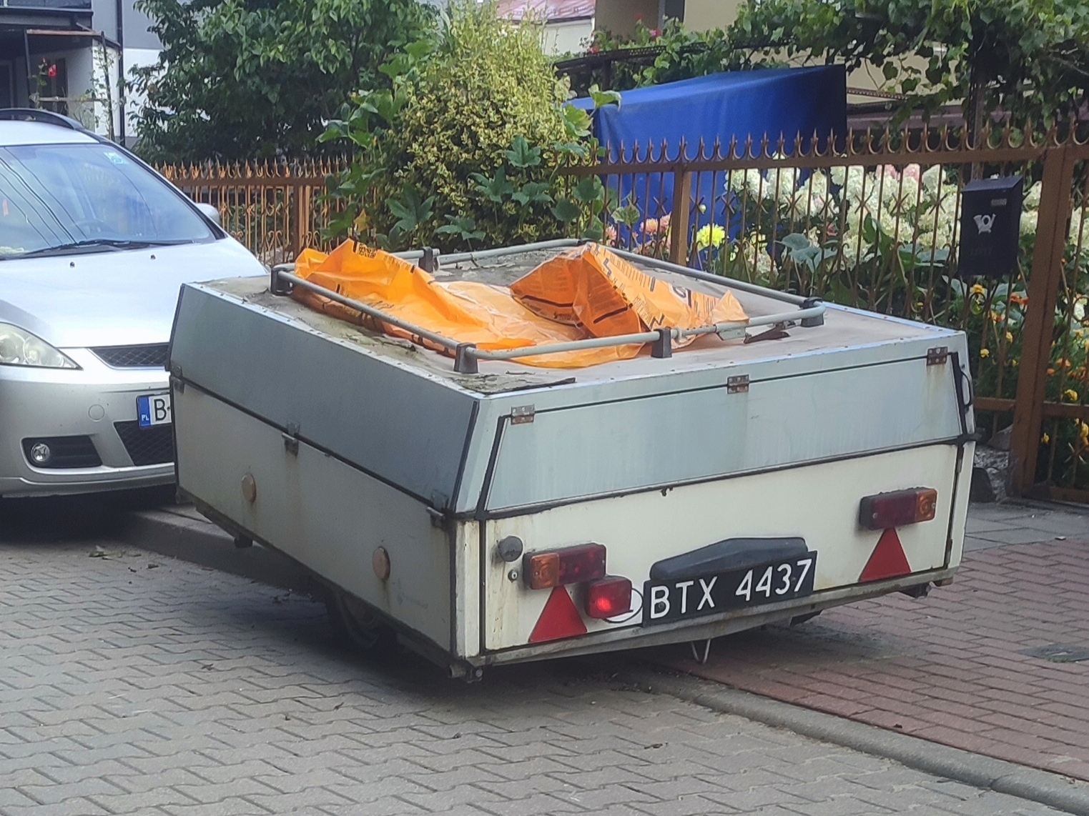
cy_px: 408
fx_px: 755
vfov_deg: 56.8
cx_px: 544
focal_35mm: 24
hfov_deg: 71.6
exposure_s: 1/50
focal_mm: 5.89
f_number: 1.89
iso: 53
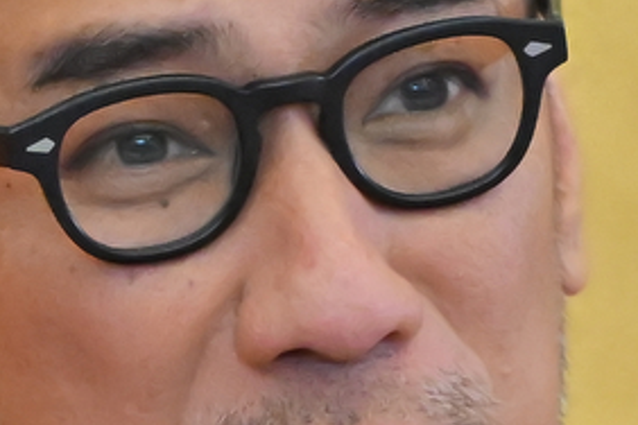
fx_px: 36204
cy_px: 877
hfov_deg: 1.0
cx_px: -362
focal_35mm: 2043
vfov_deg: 0.7
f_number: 2.8
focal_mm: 200
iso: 4000
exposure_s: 1/320
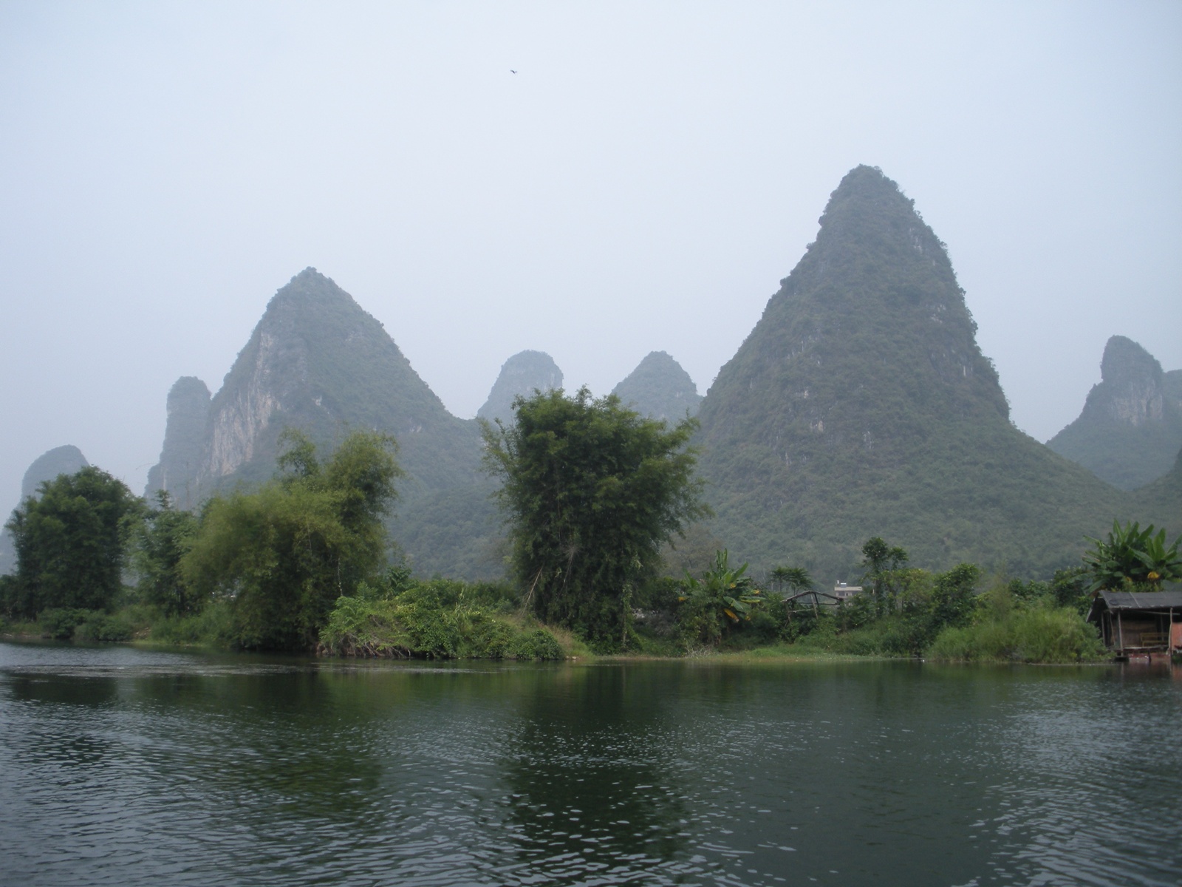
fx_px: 1229
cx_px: 591
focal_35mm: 36
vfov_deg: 39.7
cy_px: 444
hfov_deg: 51.4
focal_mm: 6.3
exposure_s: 1/817
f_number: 3.5
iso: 64
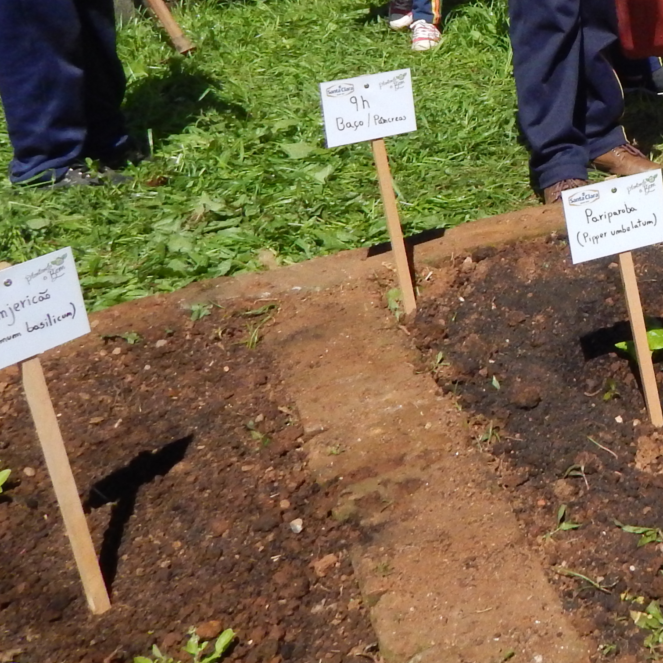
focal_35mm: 62
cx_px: 839
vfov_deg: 26.6
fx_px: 1343
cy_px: 42
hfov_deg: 24.5
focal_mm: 4
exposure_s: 1/1500
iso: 400
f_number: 6
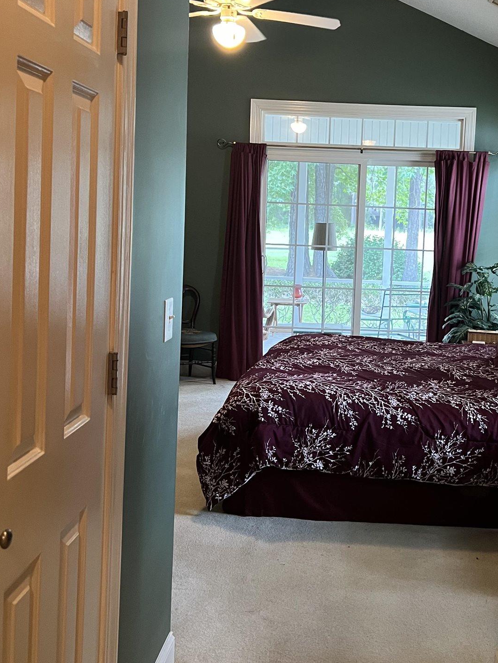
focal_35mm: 42
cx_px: 360
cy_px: 262
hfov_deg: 33.8
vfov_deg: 44.5
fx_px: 805
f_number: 1.5
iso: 320
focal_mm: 5.7
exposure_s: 1/60
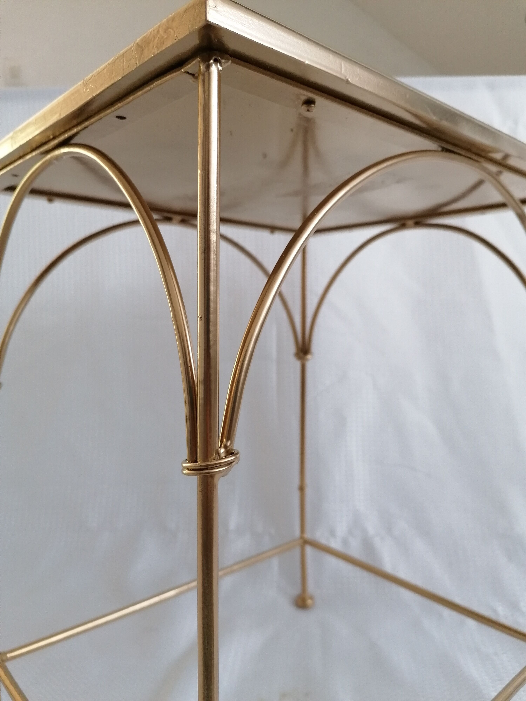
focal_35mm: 27
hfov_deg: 51.4
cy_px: 350
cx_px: 263
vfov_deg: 65.3
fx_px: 547
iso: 200
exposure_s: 1/33.3
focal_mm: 4.75
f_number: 1.8
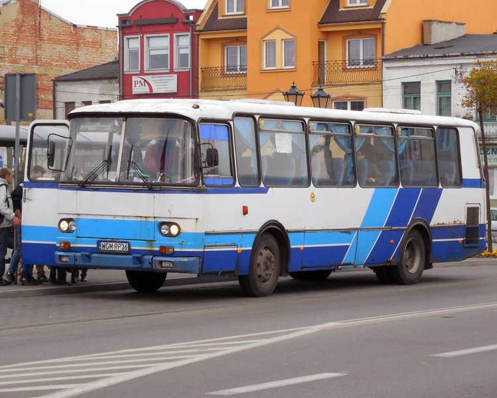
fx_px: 2060
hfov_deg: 13.8
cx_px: 244
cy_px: 199
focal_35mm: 140
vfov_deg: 11.0
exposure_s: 1/250
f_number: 4.9
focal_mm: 24.2
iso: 125
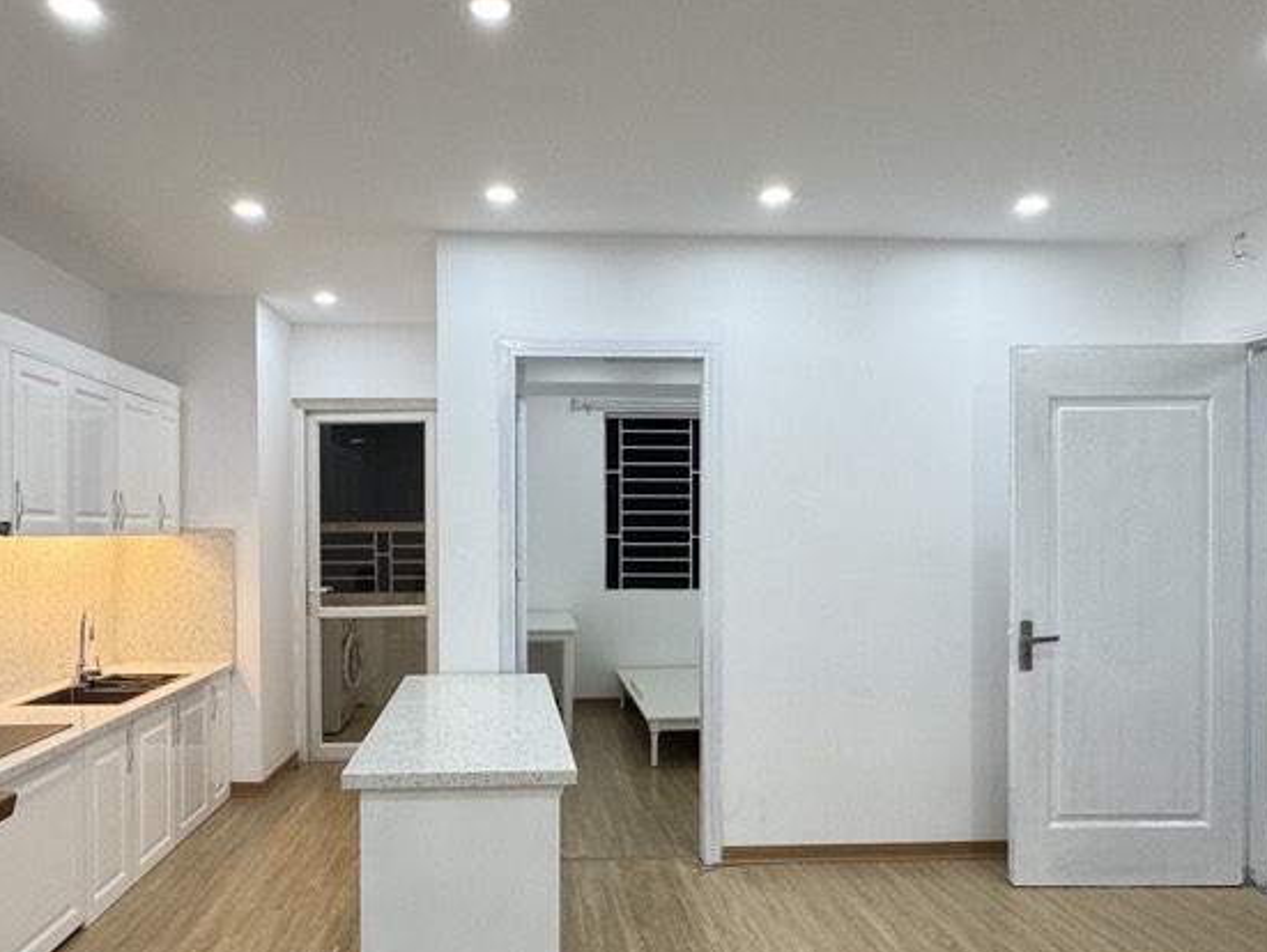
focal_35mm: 26
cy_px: 545
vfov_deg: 52.9
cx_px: 582
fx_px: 952
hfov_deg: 67.2
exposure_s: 1/100
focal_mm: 2.22
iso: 100
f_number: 2.2
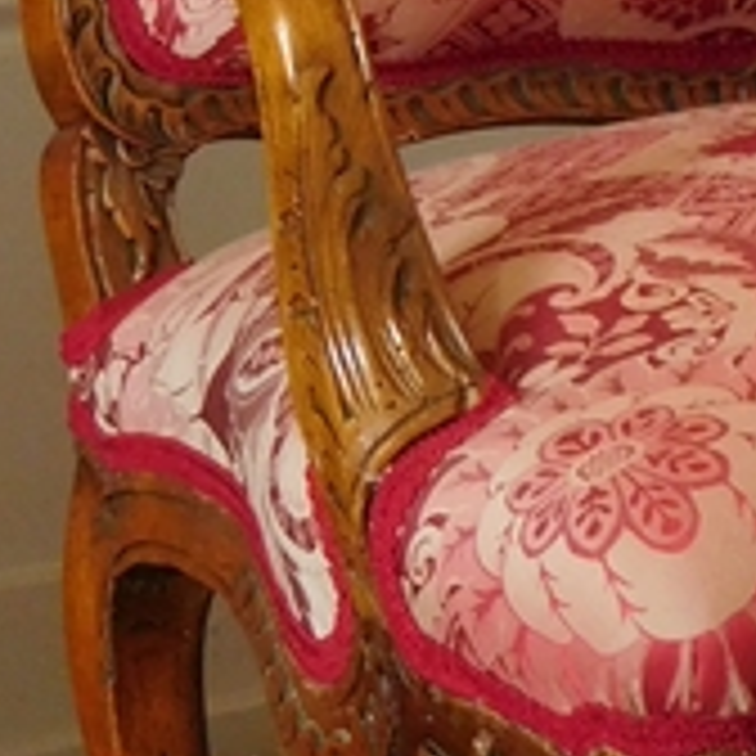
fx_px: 3311
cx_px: 1107
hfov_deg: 12.4
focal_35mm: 134
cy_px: 232
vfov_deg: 13.0
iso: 400
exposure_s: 1/13
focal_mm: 5.7
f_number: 3.6
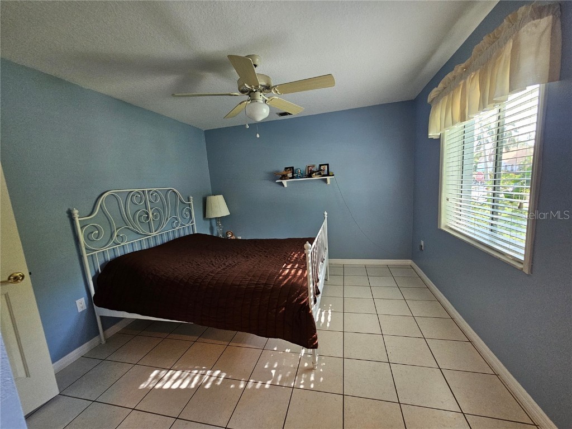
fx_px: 215
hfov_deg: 106.2
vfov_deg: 89.9
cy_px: 214
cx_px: 286
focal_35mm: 13
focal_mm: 2.2
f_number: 2.2
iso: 250
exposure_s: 1/60
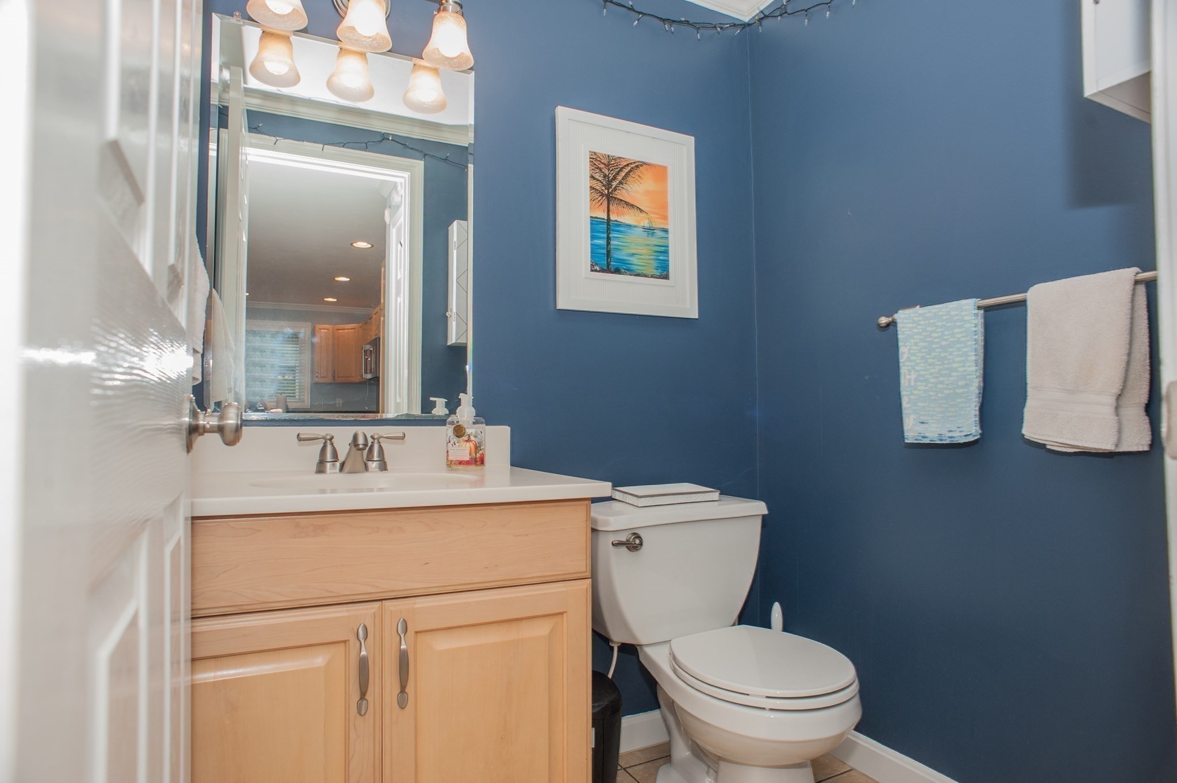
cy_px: 392
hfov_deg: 84.0
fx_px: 653
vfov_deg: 61.9
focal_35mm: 20
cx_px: 588
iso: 400
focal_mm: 20
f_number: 7.1
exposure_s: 1/125
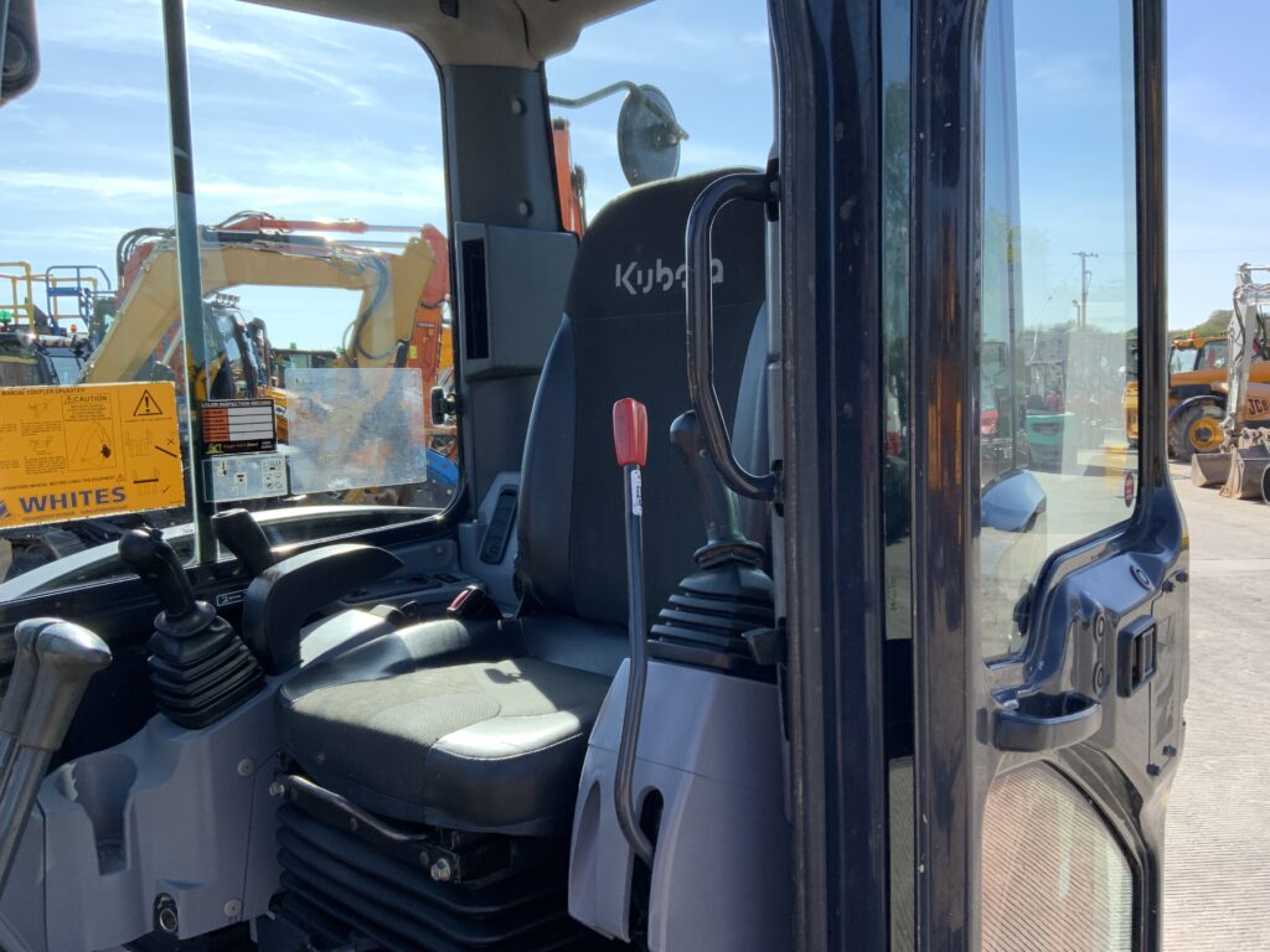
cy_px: 476
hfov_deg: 61.7
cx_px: 635
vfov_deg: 48.2
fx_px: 1064
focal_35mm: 29
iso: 16
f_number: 1.8
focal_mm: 3
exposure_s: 1/486
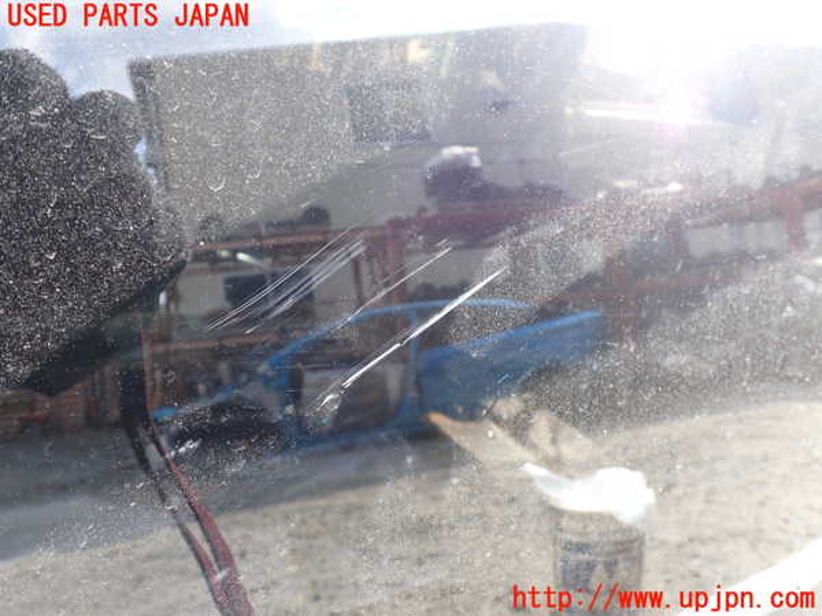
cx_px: 411
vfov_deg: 46.8
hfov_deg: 60.0
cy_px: 308
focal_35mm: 30
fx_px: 712
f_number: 3.2
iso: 100
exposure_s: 1/80
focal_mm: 5.4
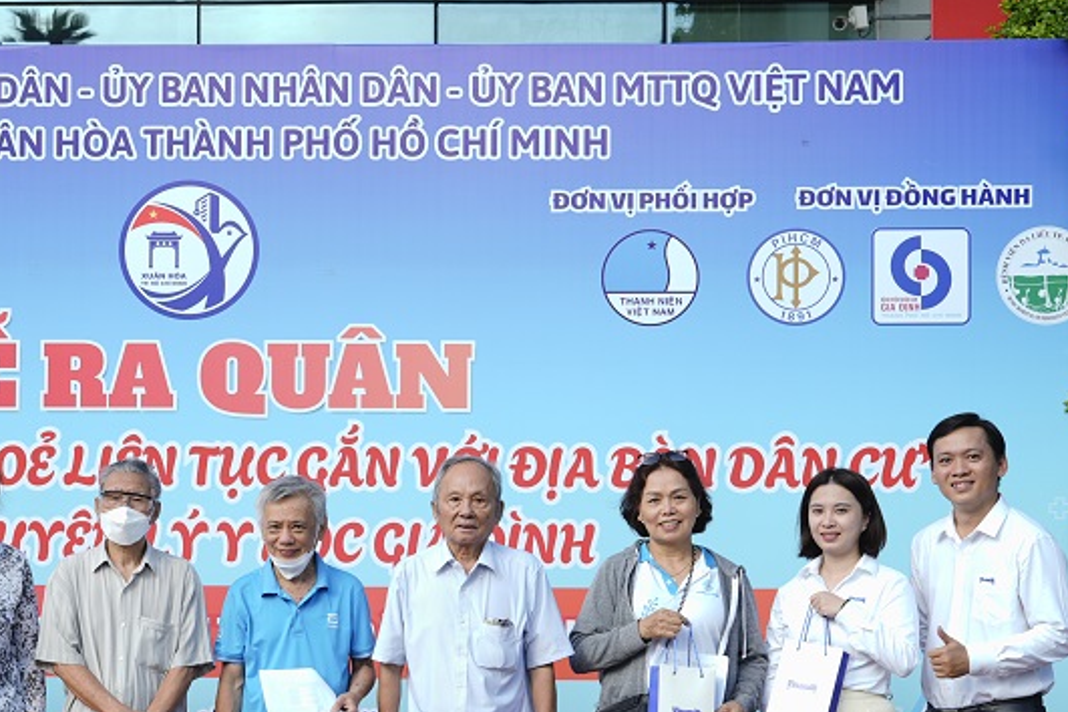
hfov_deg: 24.6
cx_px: 195
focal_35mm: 81
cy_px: 495
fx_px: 2403
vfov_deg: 16.8
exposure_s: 1/160
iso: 64
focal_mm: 43
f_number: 4
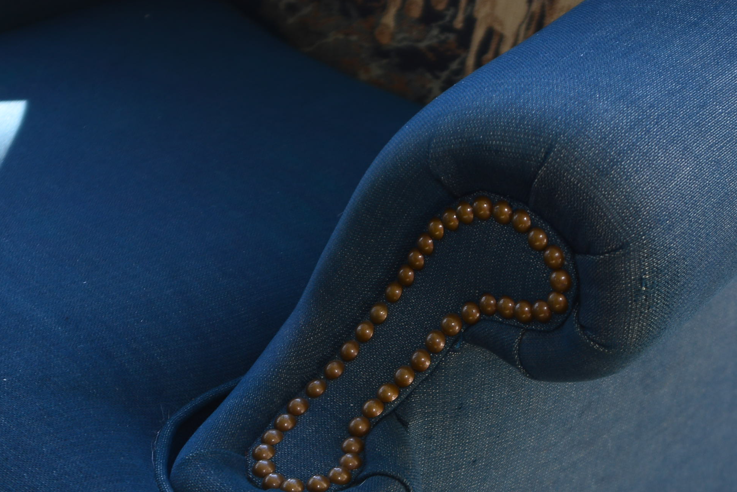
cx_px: 371
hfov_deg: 18.7
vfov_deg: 12.5
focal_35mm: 109
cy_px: 381
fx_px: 2232
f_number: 5.6
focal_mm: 70
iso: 250
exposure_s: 1/200
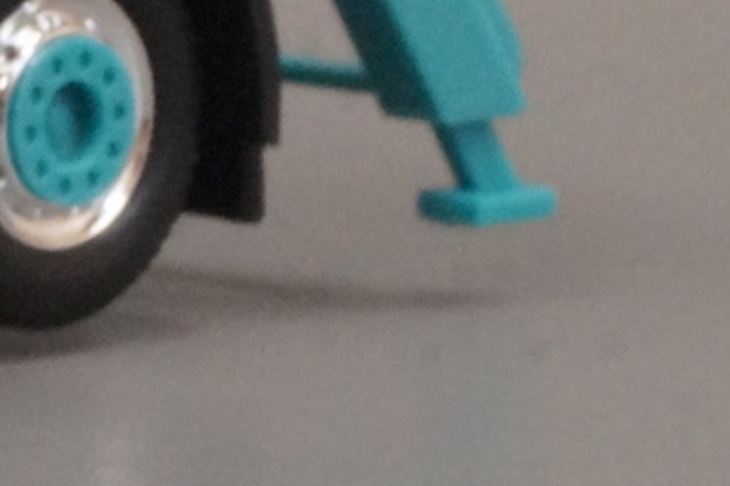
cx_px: -1169
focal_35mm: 436
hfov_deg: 4.6
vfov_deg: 3.1
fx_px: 8826
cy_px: -518
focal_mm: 55
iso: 3200
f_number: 22
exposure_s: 1/20
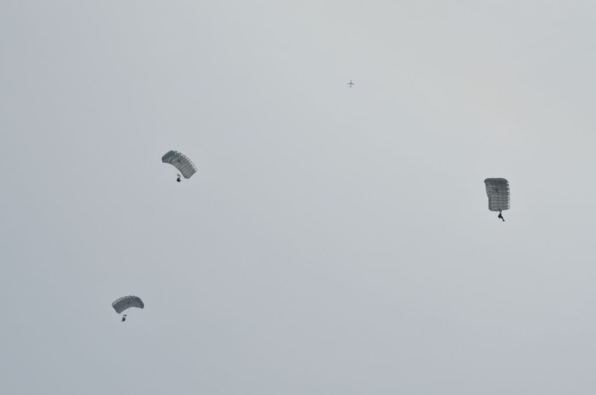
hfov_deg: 18.2
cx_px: 298
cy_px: 198
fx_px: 1858
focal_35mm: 112
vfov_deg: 12.1
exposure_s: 1/1000
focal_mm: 75
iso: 100
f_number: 8
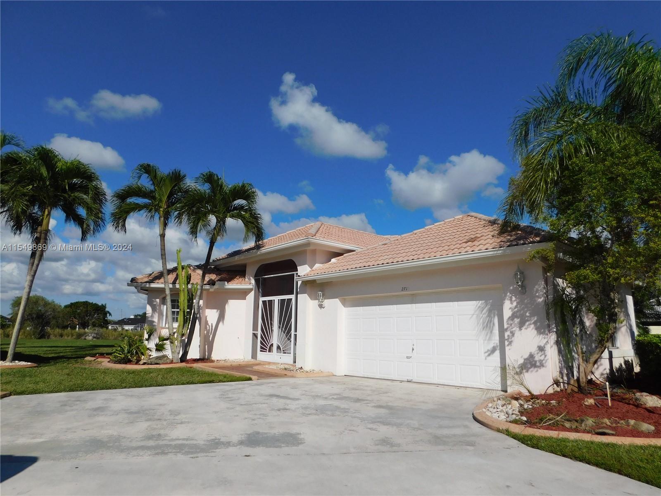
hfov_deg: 73.9
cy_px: 248
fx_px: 439
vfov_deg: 58.9
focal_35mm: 23
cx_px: 330
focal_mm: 4
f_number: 6
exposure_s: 1/1000
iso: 125
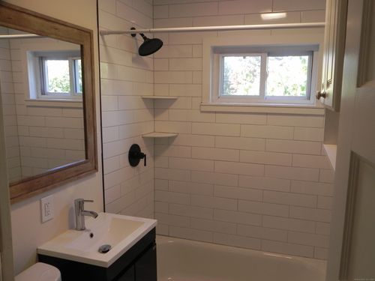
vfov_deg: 48.2
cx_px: 188
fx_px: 314
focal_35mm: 29
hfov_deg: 61.7
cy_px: 140
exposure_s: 1/64.6
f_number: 3.2
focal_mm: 5.2
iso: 160
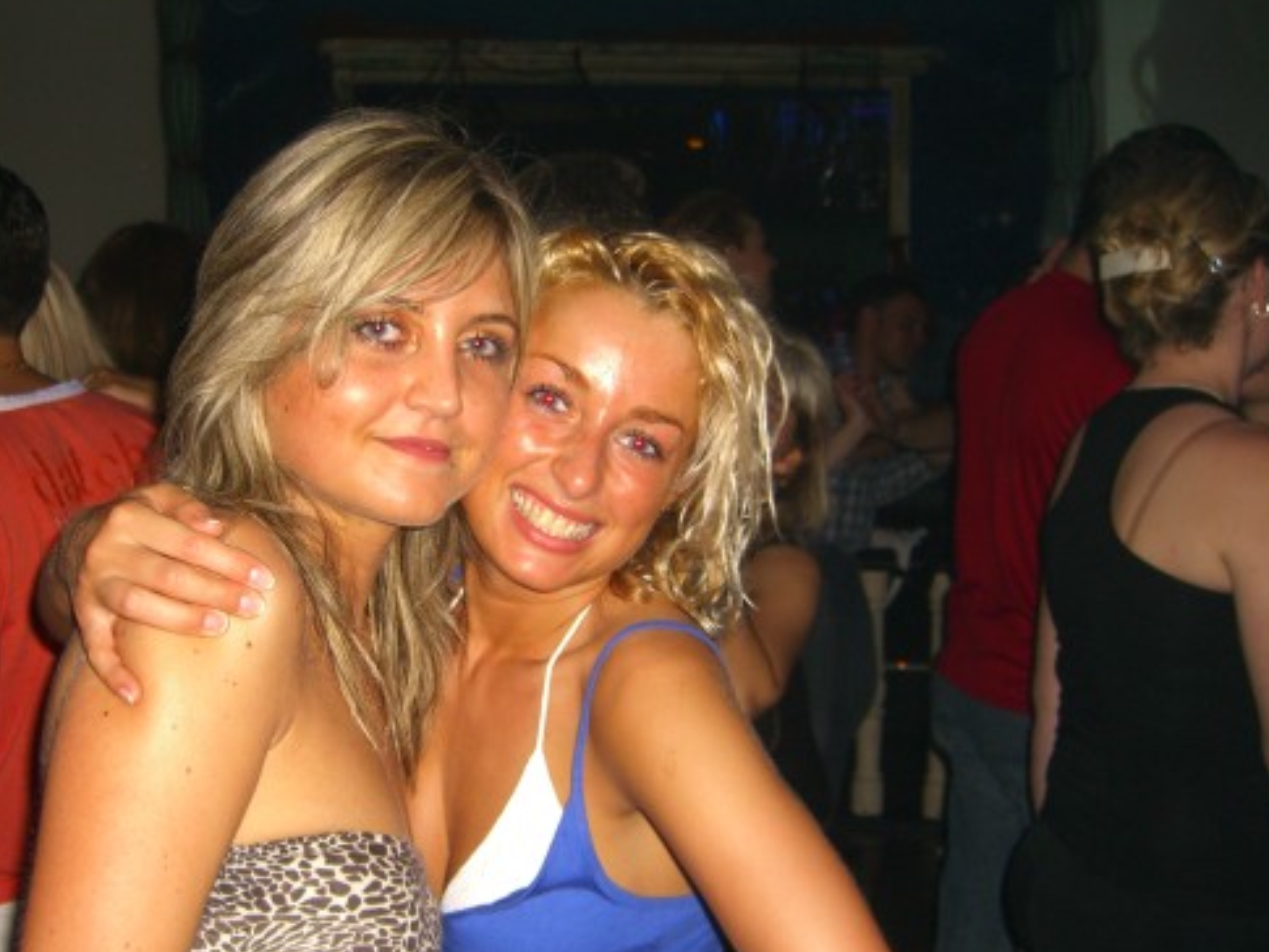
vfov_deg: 30.8
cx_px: 500
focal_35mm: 47
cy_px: 544
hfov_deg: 40.2
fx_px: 1723
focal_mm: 7.9
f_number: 2.8
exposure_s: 1/60
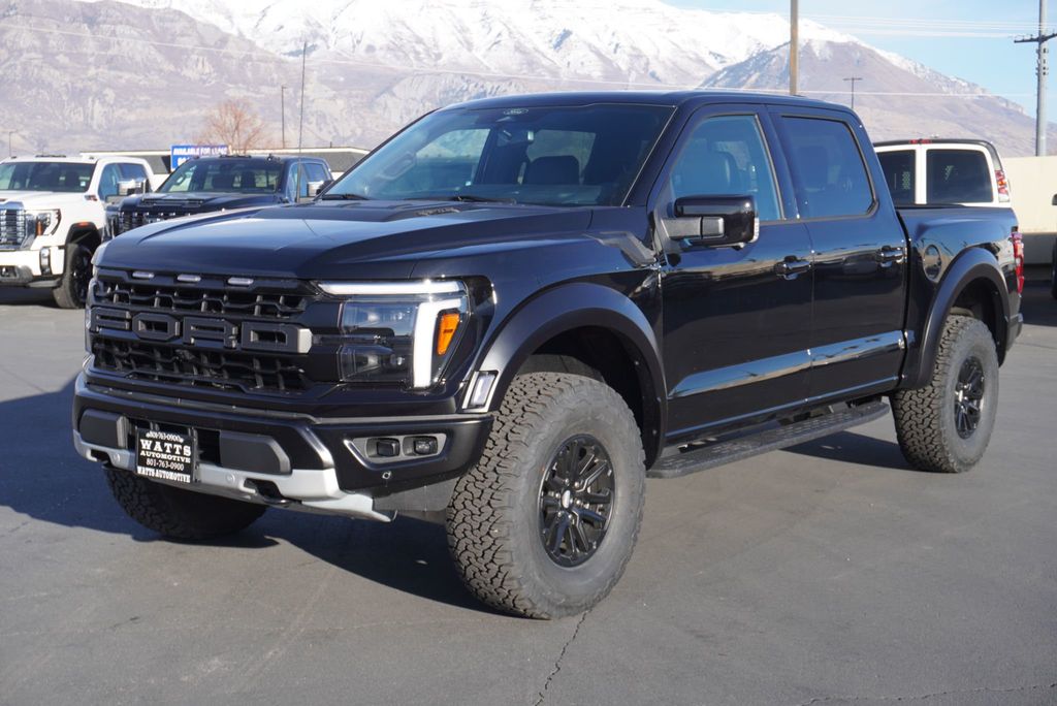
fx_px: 1454
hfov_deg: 39.9
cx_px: 528
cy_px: 353
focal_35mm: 50
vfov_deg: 27.3
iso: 100
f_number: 8
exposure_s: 1/160
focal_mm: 33
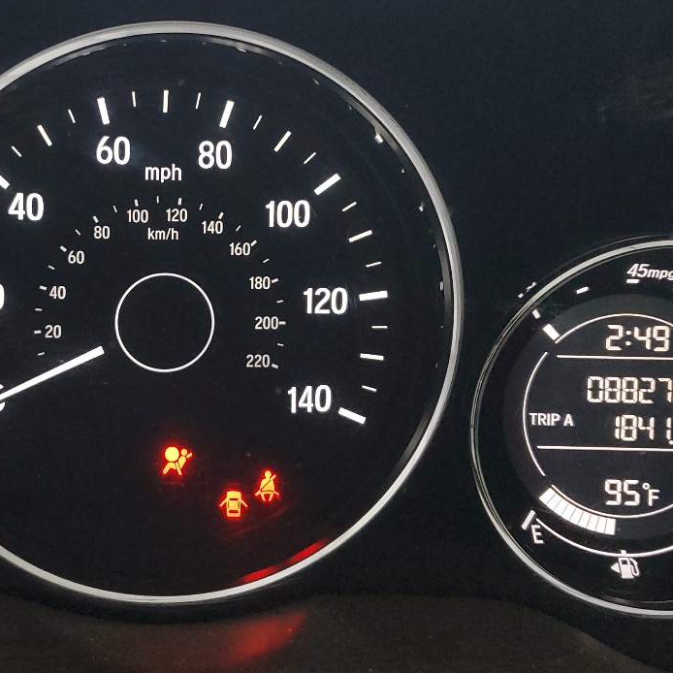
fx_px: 1166
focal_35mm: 53
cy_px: 298
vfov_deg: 32.2
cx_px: 150
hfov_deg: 31.5
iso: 165
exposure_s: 1/60.2
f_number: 1.5
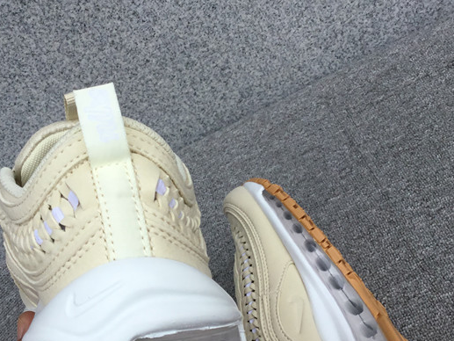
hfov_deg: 35.4
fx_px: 708
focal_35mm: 54
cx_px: 185
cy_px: 219
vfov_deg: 26.9
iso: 25
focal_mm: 3.3
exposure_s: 1/776
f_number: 2.4
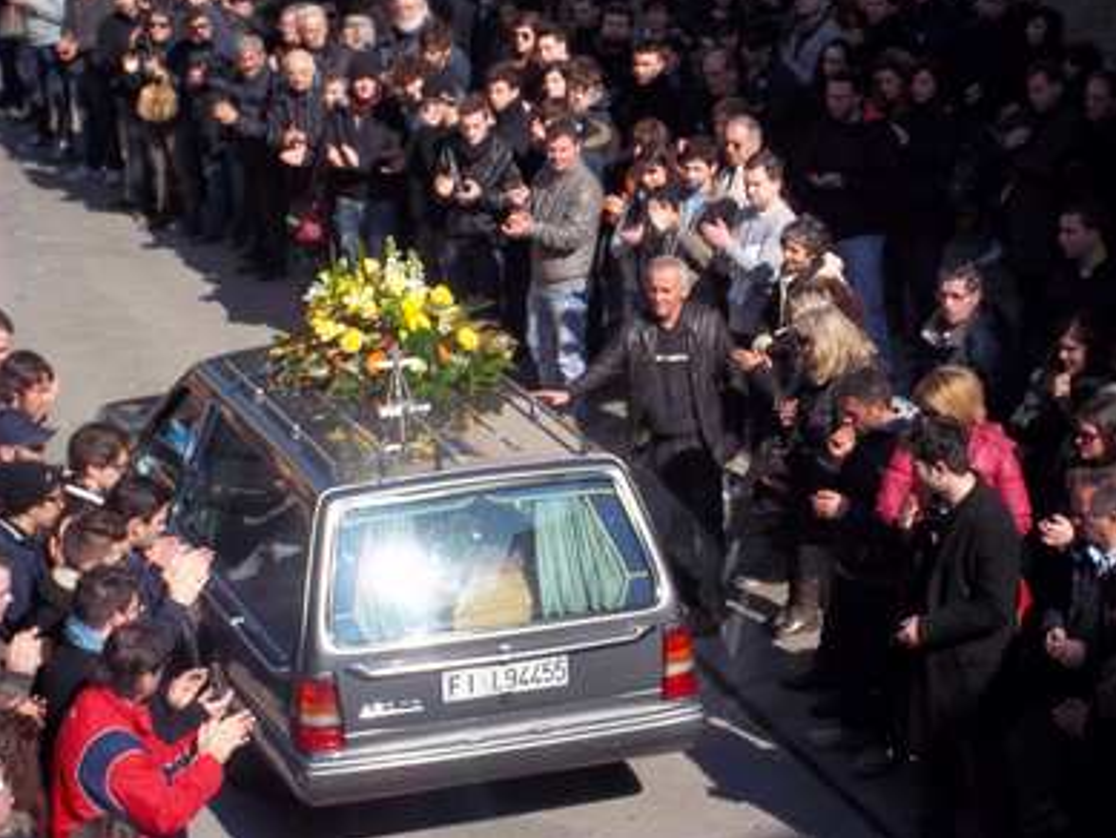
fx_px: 3580
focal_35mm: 111
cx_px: 565
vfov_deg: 13.3
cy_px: 413
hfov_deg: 17.7
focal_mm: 19.5
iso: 80
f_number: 5.6
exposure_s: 1/320
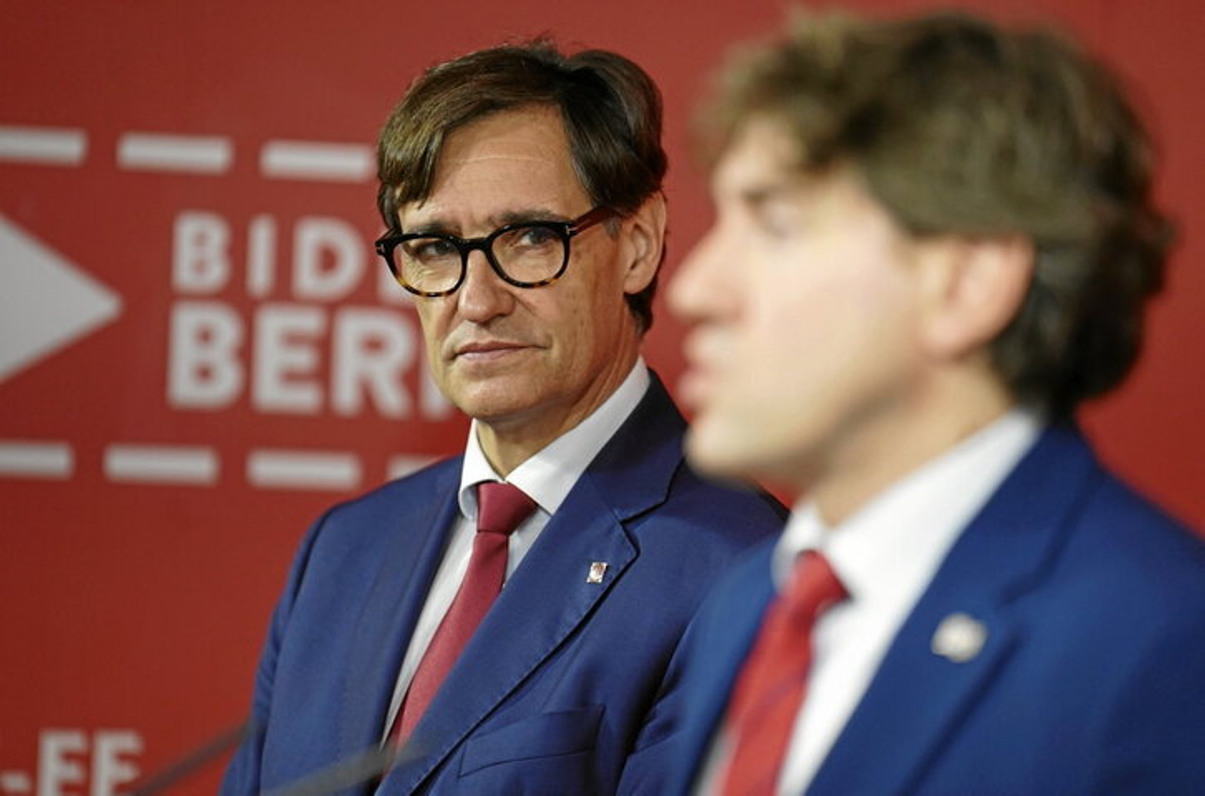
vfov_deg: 6.8
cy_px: 398
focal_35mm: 200
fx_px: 6677
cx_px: 602
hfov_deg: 10.3
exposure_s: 1/1000
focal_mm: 200
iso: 2000
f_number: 2.8
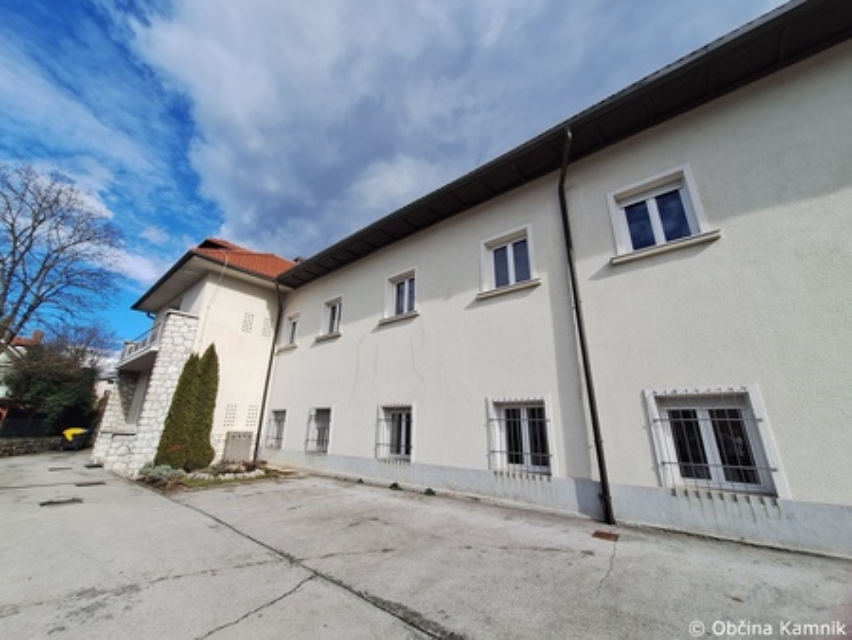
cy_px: 320
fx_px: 320
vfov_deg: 90.0
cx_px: 426
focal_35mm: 13
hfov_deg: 106.2
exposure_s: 1/1274
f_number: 2.2
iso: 40
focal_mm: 1.74
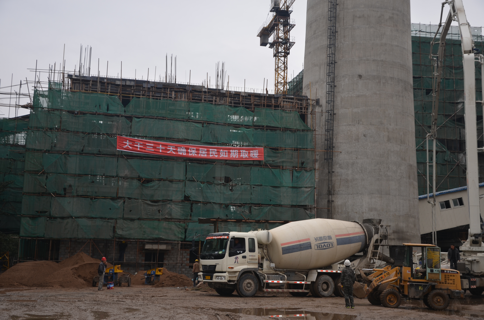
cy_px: 160
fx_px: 644
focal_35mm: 48
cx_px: 242
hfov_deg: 41.2
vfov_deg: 28.0
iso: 140
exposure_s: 1/250
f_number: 4.2
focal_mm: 32
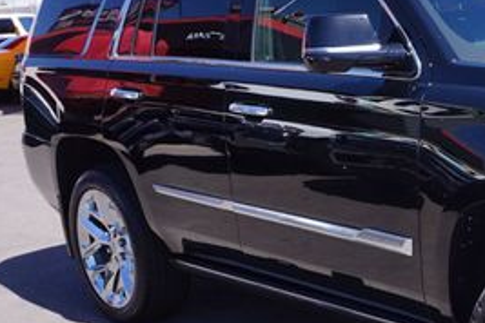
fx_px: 1064
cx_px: 530
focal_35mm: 79
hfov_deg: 24.0
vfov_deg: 17.3
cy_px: 192
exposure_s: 1/80
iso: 100
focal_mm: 22
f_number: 10
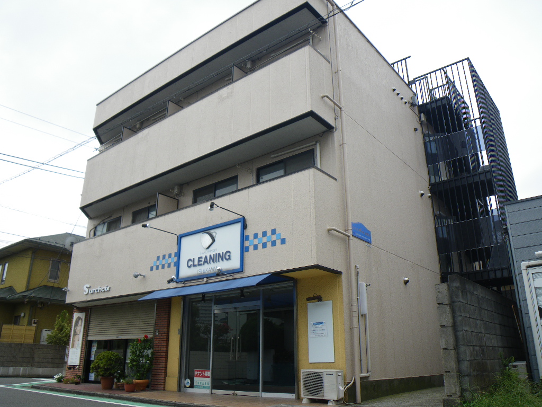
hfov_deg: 63.4
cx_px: 271
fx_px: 438
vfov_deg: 49.7
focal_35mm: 28
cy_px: 204
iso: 50
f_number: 4.2
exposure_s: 1/250
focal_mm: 5
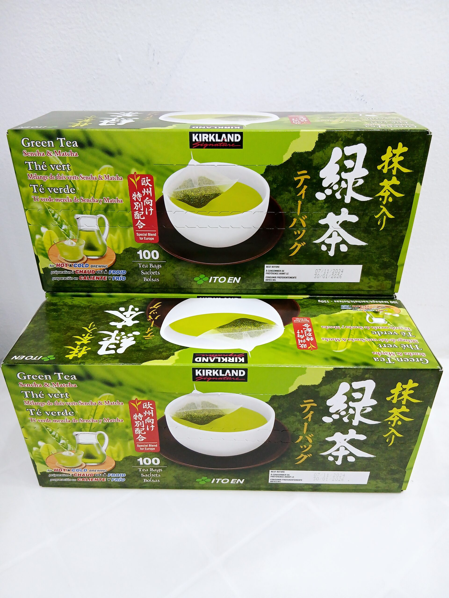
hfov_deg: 53.1
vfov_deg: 67.3
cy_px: 299
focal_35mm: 26
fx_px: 450
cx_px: 224
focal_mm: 3.98
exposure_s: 1/50.3
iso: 160
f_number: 1.8
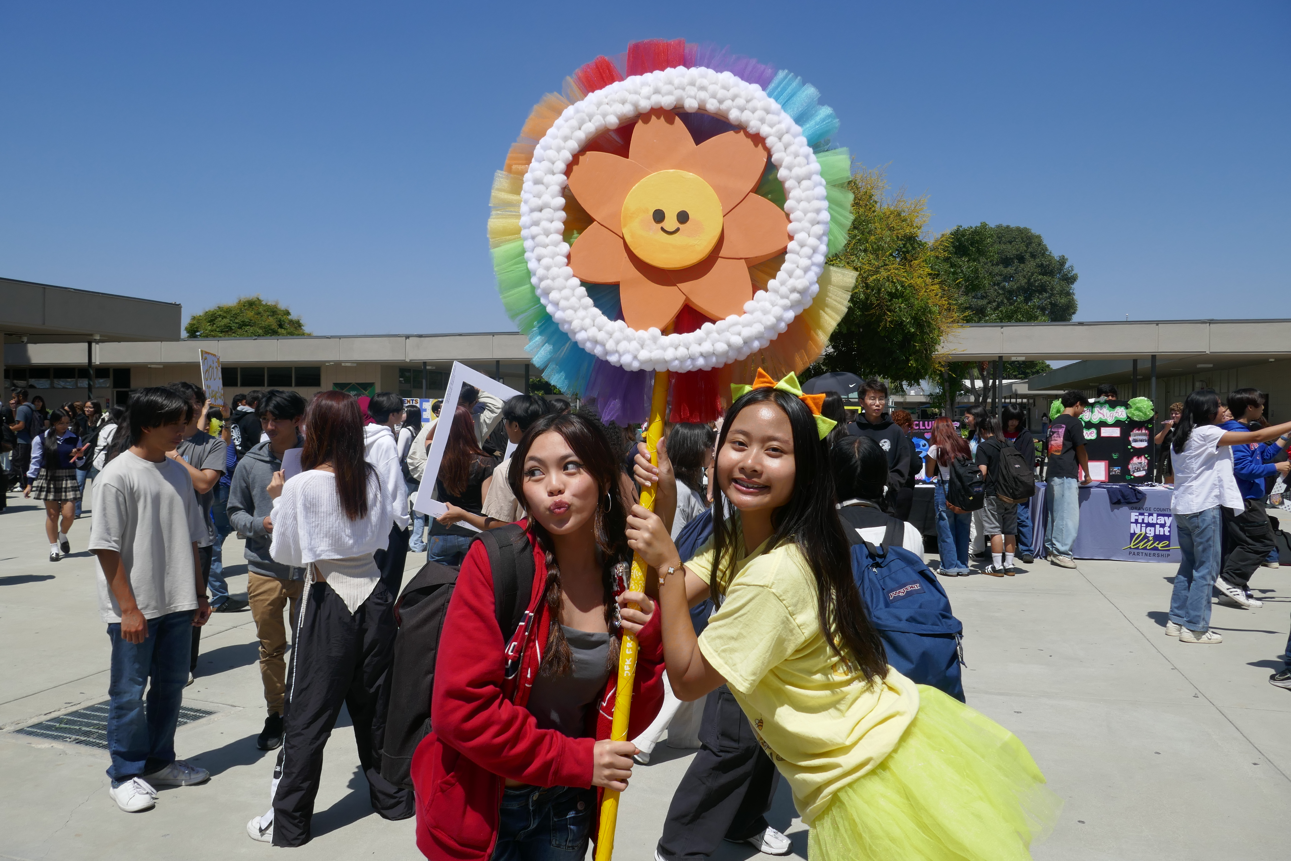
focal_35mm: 25
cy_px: 430
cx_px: 646
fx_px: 896
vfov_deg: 51.3
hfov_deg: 71.5
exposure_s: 1/800
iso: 125
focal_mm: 9.1
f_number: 5.6
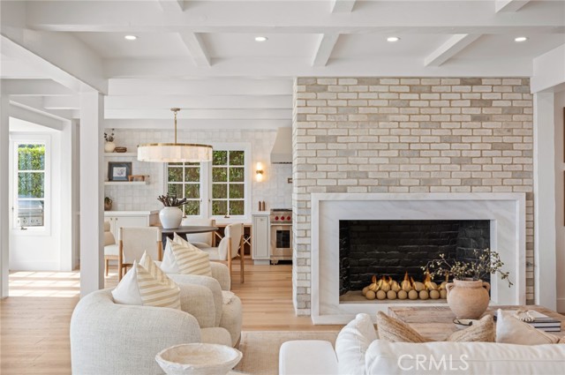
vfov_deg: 37.8
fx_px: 549
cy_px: 188
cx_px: 282
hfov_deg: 54.5
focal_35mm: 35
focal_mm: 35
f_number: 9
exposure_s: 1/4
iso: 80
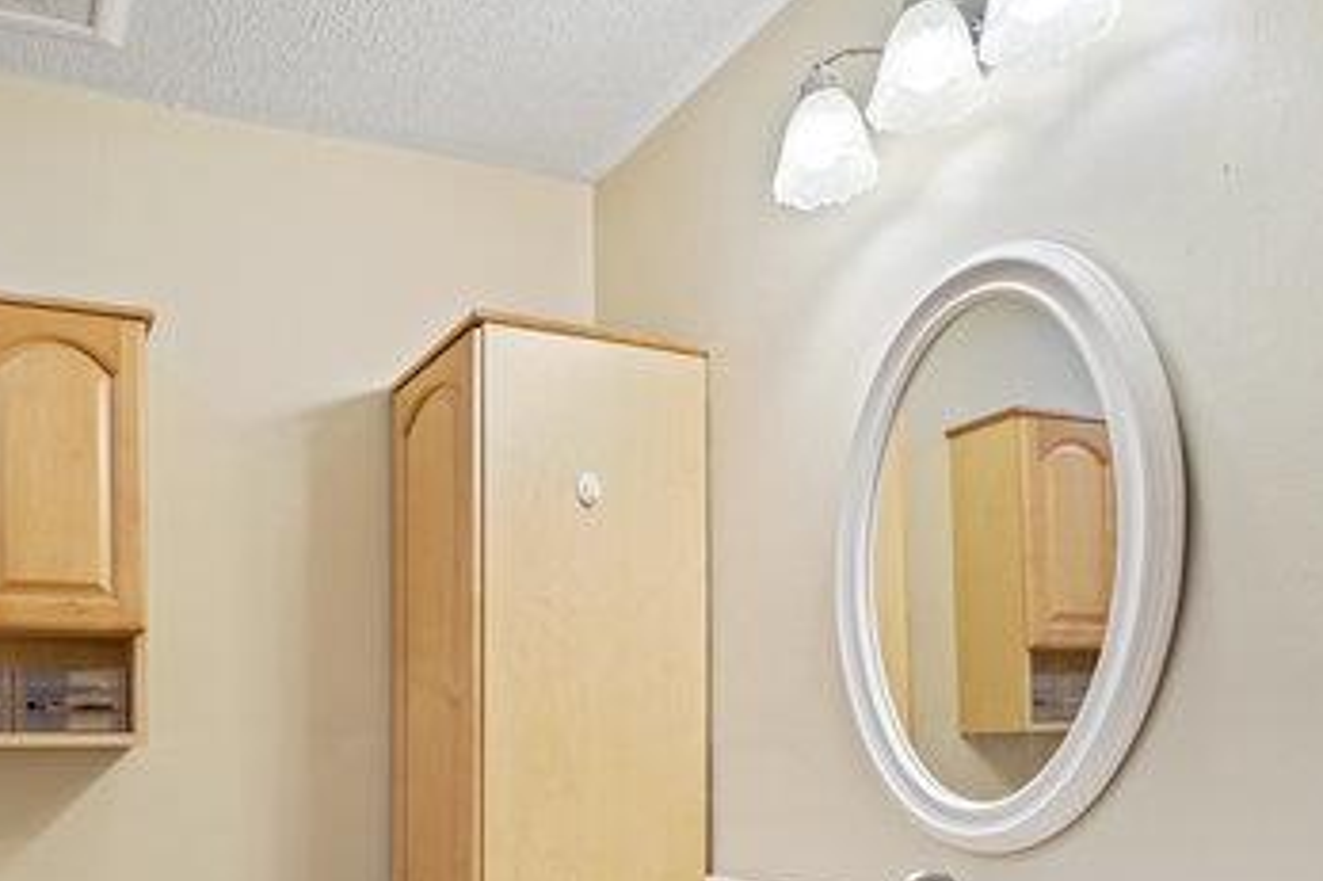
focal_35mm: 30
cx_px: 412
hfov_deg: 60.1
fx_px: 1102
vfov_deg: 41.0
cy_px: 748
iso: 1000
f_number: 5.6
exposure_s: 1/10
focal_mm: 16
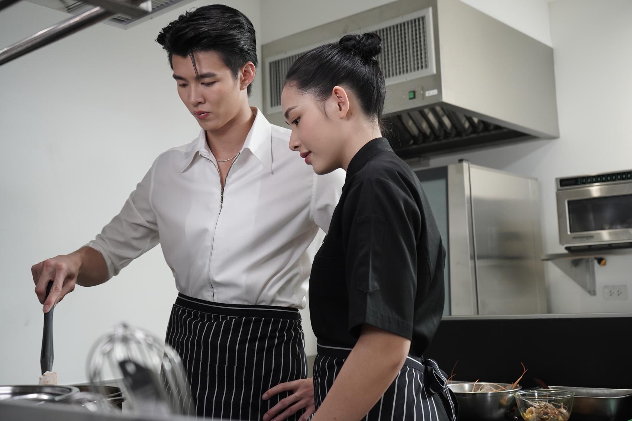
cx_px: 316
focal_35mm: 42
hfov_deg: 46.4
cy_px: 210
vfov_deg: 31.9
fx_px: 737
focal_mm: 42
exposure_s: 1/200
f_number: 5.6
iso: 2000
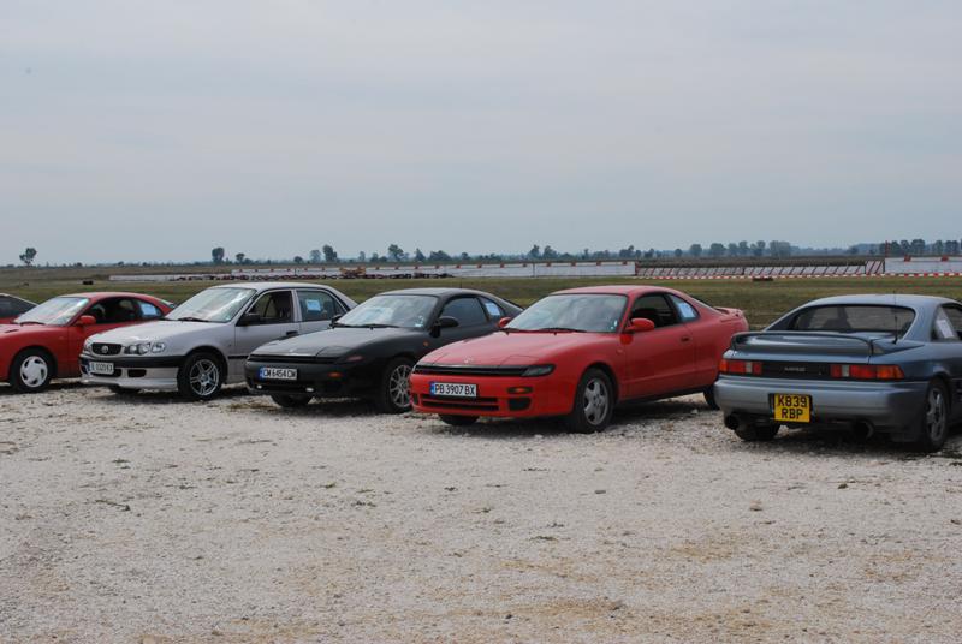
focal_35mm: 52
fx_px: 1405
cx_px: 481
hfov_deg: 37.8
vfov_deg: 25.8
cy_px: 322
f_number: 16
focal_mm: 35
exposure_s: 1/250
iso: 400
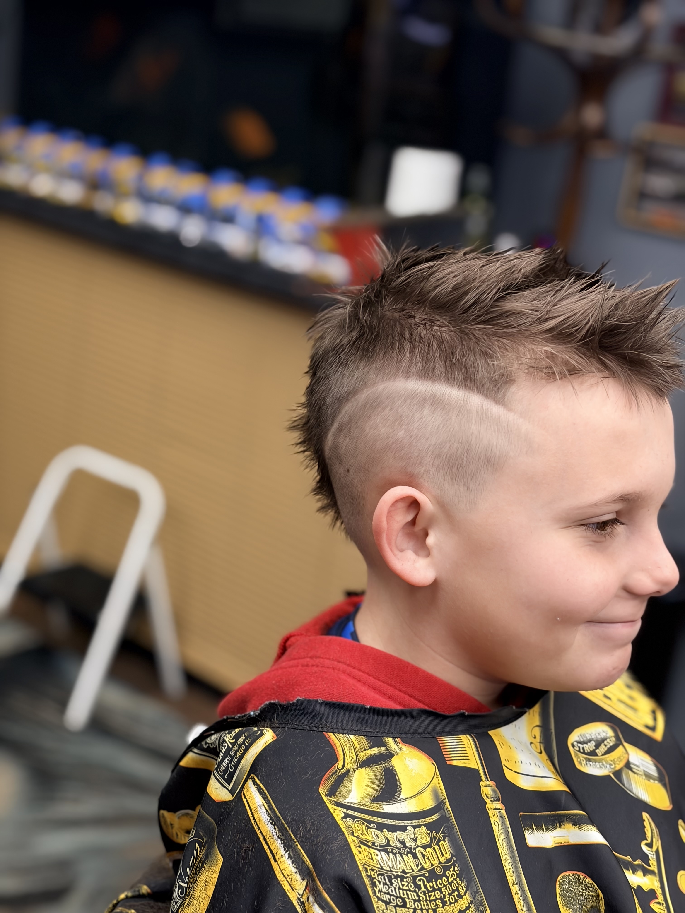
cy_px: 456
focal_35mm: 52
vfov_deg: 36.8
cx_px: 342
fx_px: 1372
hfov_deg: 28.0
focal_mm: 5.96
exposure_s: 1/60
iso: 25
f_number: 1.6
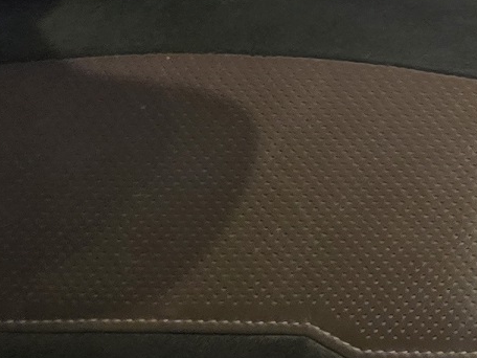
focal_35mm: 121
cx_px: 1225
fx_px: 1667
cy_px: -12
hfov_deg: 12.1
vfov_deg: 12.1
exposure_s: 1/42.1
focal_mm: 6.3
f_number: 1.7
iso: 1600
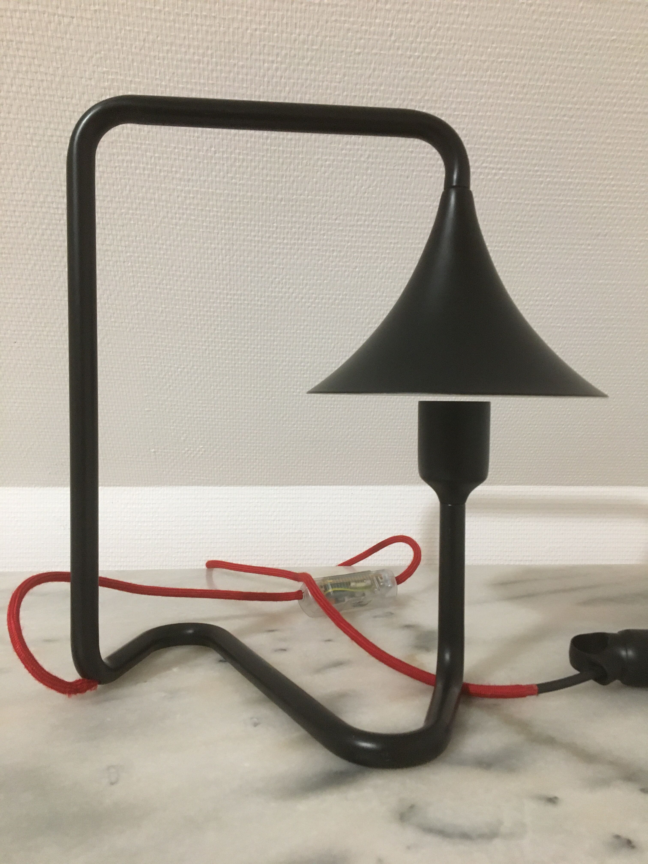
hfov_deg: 48.2
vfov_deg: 61.7
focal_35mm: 29
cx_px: 324
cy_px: 432
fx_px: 724
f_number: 2.2
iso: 200
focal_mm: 4.15
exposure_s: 1/20
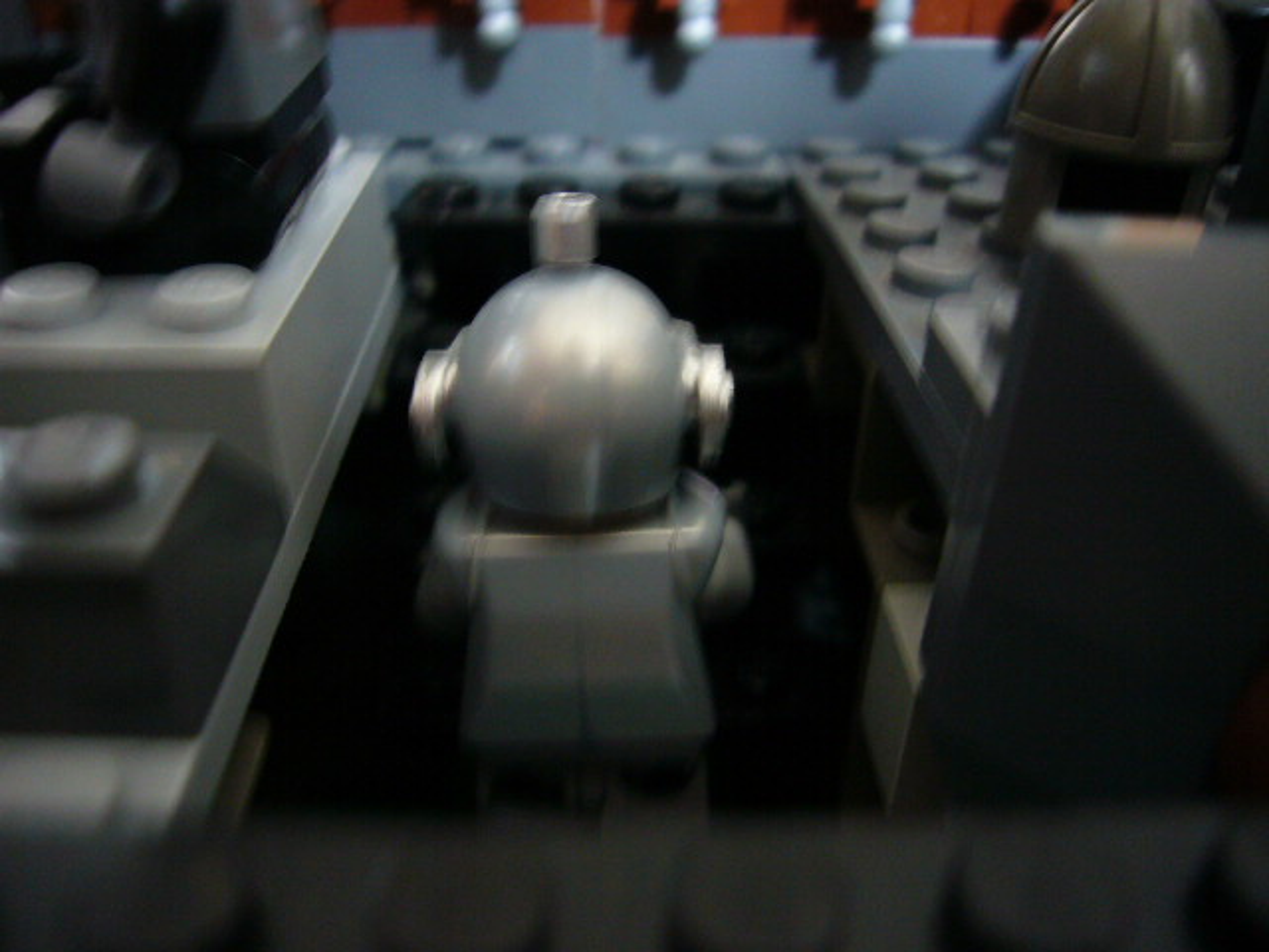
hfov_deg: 63.4
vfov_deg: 49.7
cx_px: 634
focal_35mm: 28
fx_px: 1026
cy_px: 476
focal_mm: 4.6
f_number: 2.8
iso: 200
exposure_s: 1/8
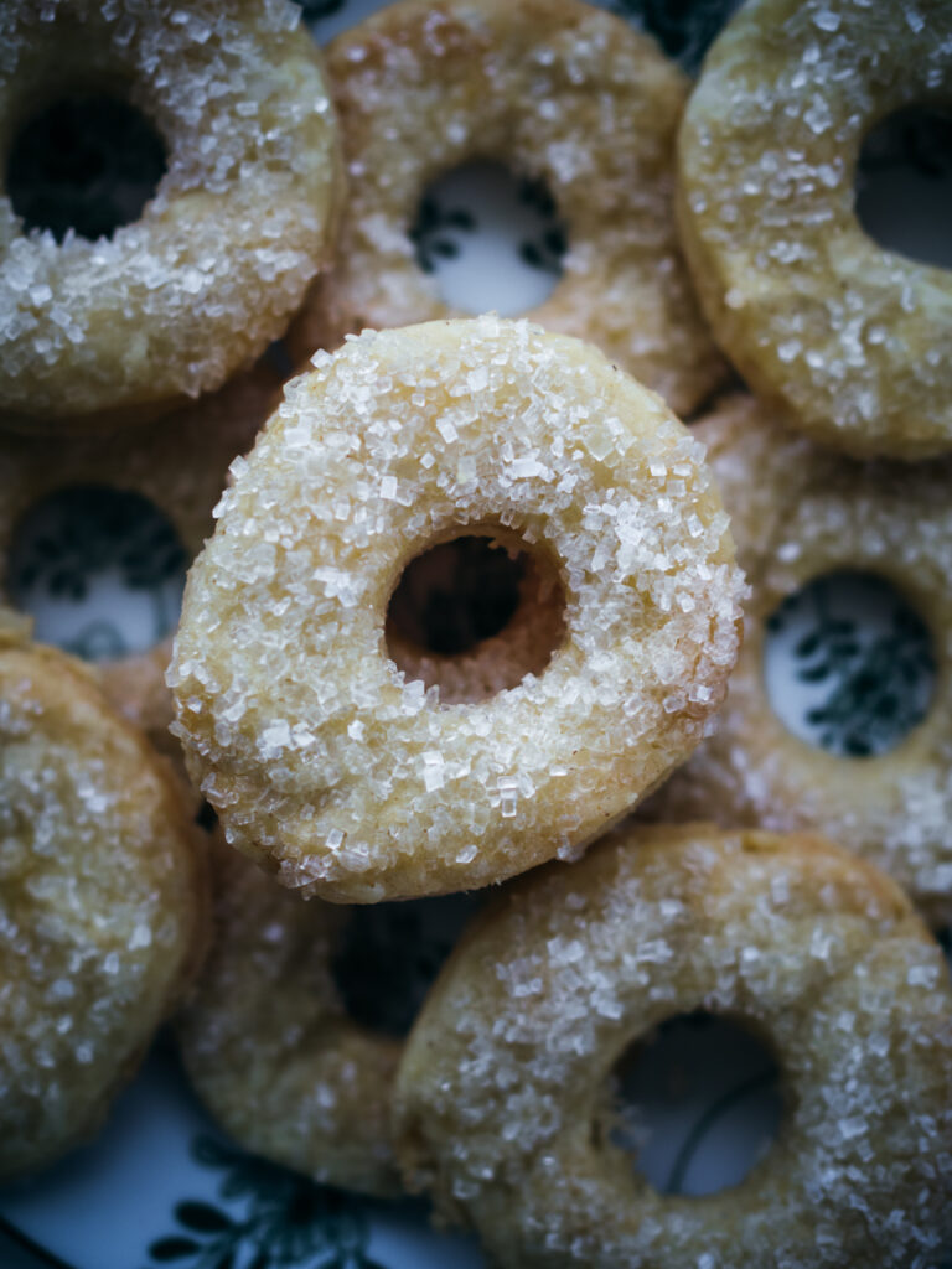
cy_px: 634
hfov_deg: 29.1
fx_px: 1833
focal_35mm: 50
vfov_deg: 38.2
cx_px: 476
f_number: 2
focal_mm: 25
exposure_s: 1/80
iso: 200
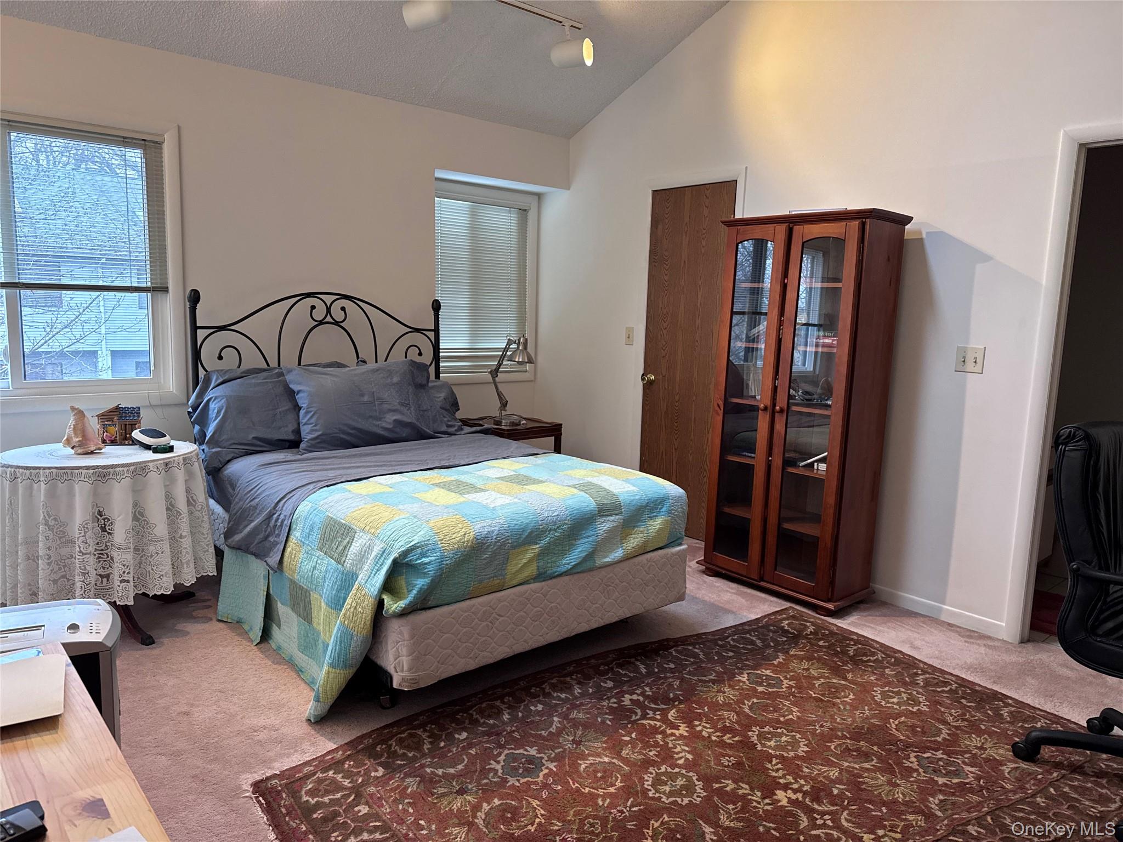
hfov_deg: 71.6
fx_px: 779
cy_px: 421
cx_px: 562
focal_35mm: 24
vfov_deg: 56.8
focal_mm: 6.76
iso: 320
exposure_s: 1/60
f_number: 1.78
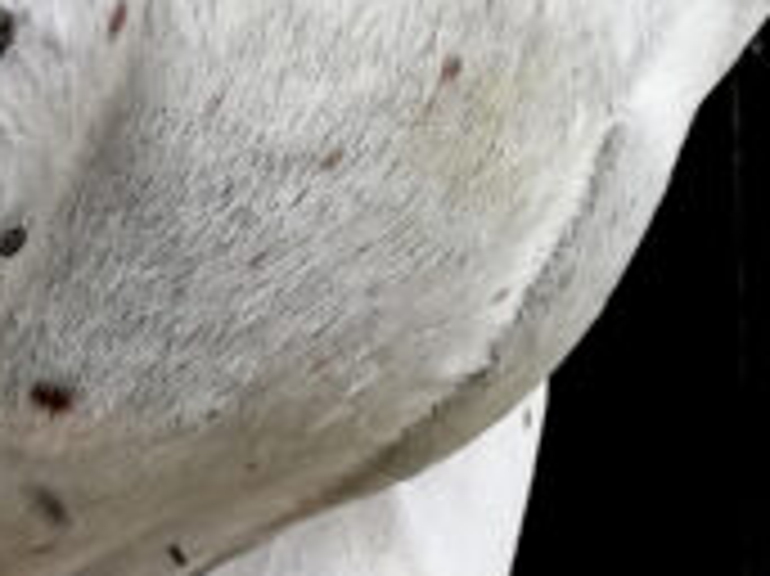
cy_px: 68
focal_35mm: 117
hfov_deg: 16.0
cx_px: -234
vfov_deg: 12.6
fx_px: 2601
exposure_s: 1/201
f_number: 2.2
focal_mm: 3.8
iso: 50
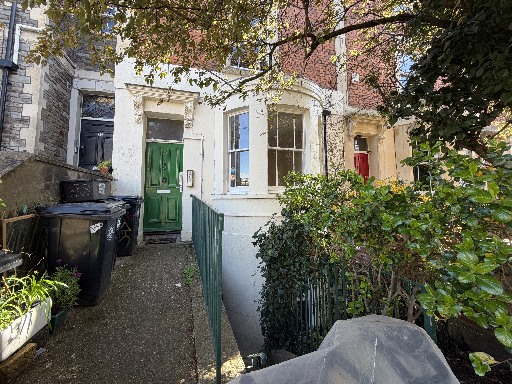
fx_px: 222
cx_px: 242
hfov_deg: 98.1
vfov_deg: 81.6
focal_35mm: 15
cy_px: 180
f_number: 2.2
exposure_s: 1/121
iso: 64
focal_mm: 2.22
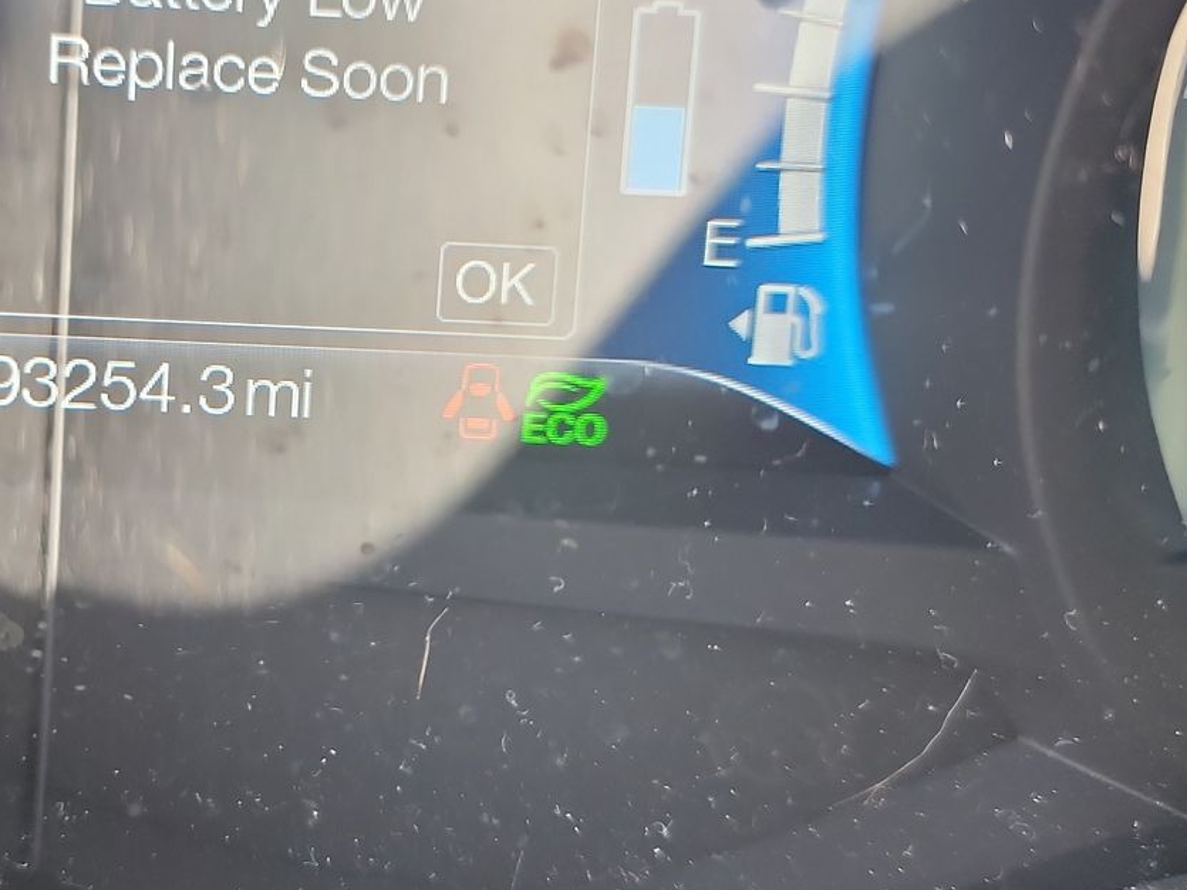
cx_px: 229
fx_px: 1577
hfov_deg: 39.5
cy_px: 370
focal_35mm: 46
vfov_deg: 31.4
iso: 464
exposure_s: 1/59
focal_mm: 6.7
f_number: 1.8
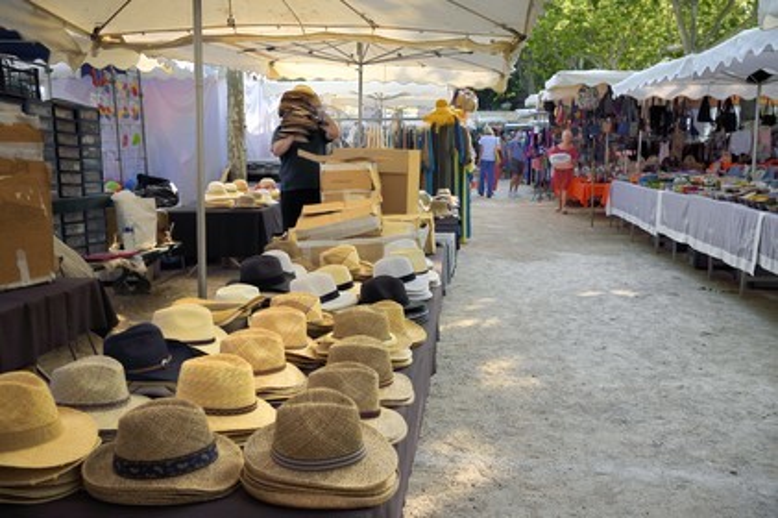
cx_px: 389
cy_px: 259
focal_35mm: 35
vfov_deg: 37.8
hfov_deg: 54.5
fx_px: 756
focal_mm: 35
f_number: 6.3
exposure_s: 1/320
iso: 200
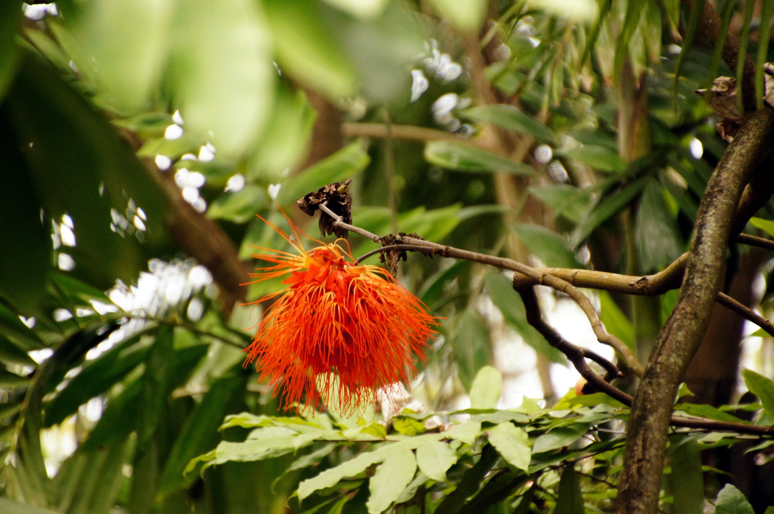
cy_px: 257
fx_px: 9017
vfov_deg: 3.3
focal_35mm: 420
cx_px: 387
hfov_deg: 4.9
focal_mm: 280
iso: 1600
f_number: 6.3
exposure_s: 1/200
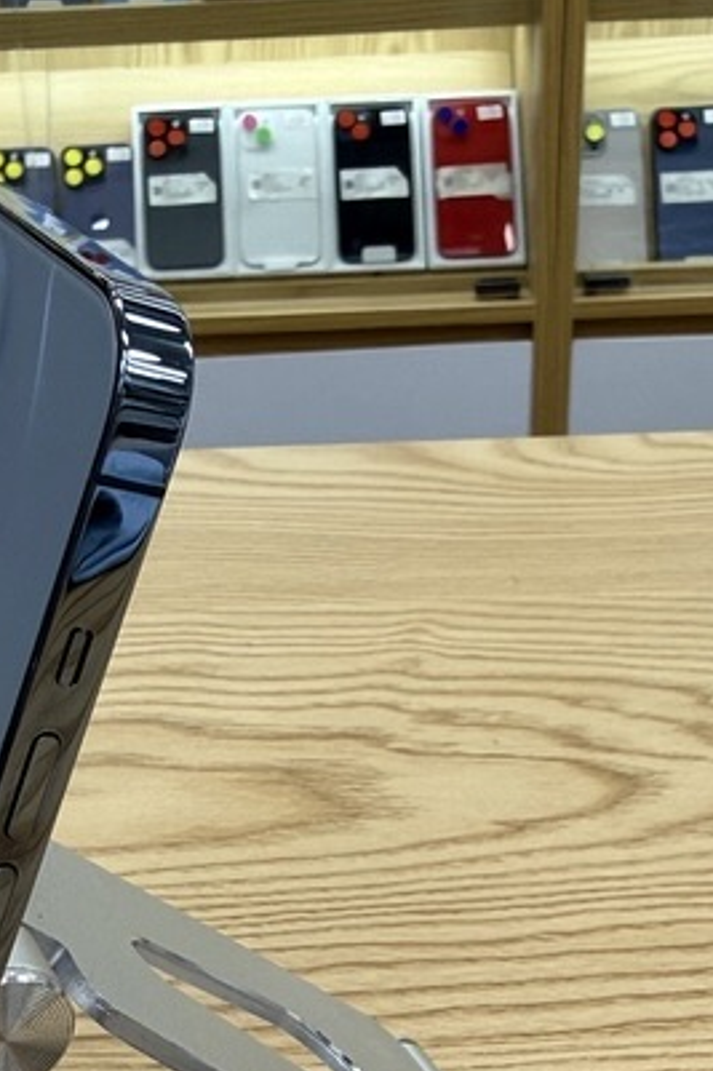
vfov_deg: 34.7
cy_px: 839
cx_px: 252
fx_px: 1665
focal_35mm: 56
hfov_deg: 24.1
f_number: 2.2
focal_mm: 2.22
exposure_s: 1/120
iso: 64
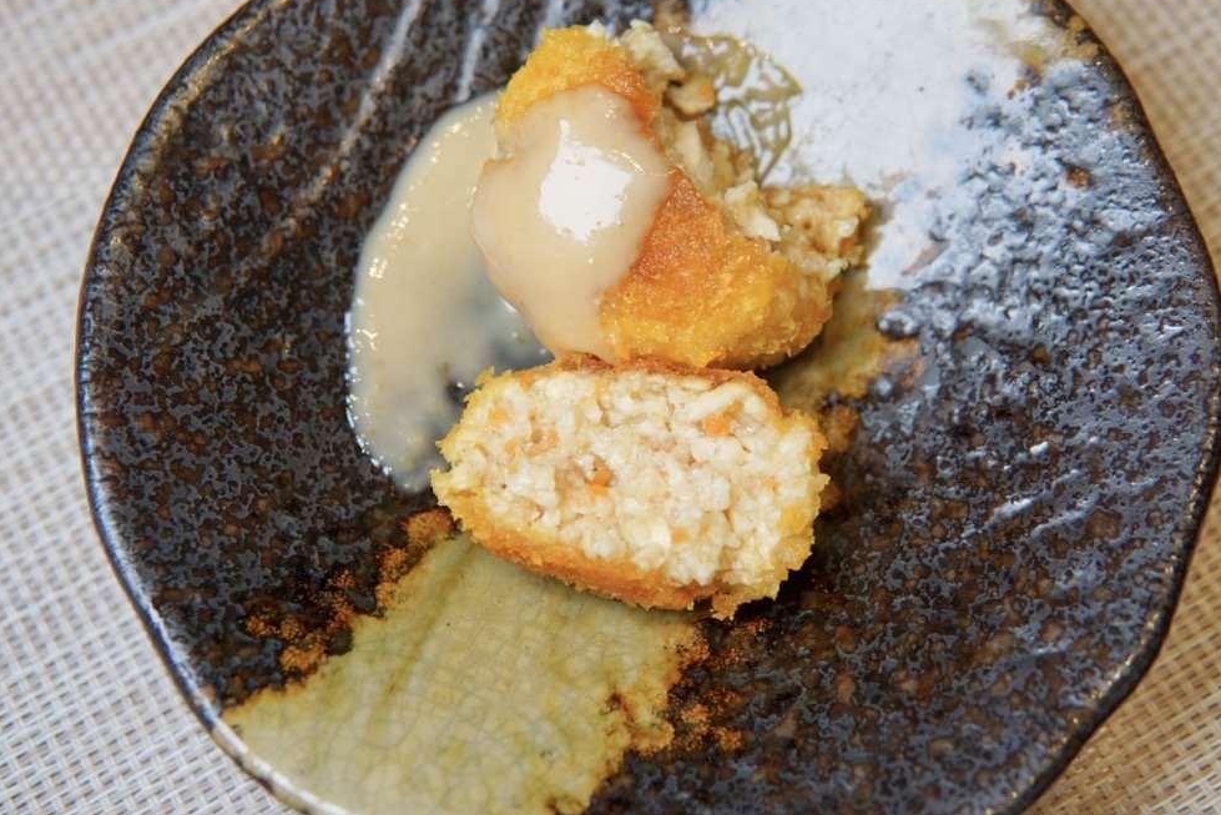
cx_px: 620
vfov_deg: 29.3
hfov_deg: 42.7
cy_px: 402
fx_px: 1560
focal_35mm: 46
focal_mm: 30
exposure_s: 1/160
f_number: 4
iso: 640
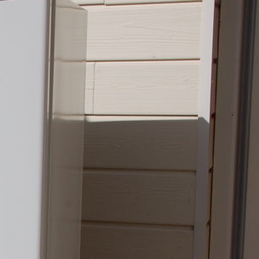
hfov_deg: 15.3
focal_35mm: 107
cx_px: -101
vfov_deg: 16.1
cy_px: 234
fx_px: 906
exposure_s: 1/500
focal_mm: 26
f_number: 11
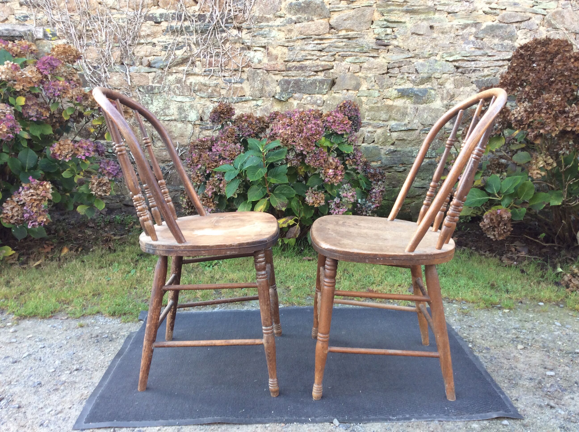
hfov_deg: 56.9
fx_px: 534
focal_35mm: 32
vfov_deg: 44.1
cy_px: 216
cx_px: 290
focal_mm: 3.3
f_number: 2.4
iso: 32
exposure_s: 1/50
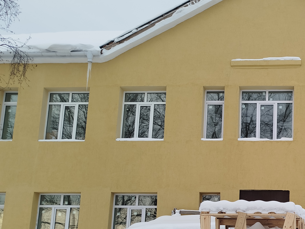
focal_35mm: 48
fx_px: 423
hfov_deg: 37.1
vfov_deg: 29.5
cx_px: 274
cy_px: 188
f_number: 1.7
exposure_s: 1/367
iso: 50
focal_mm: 5.31
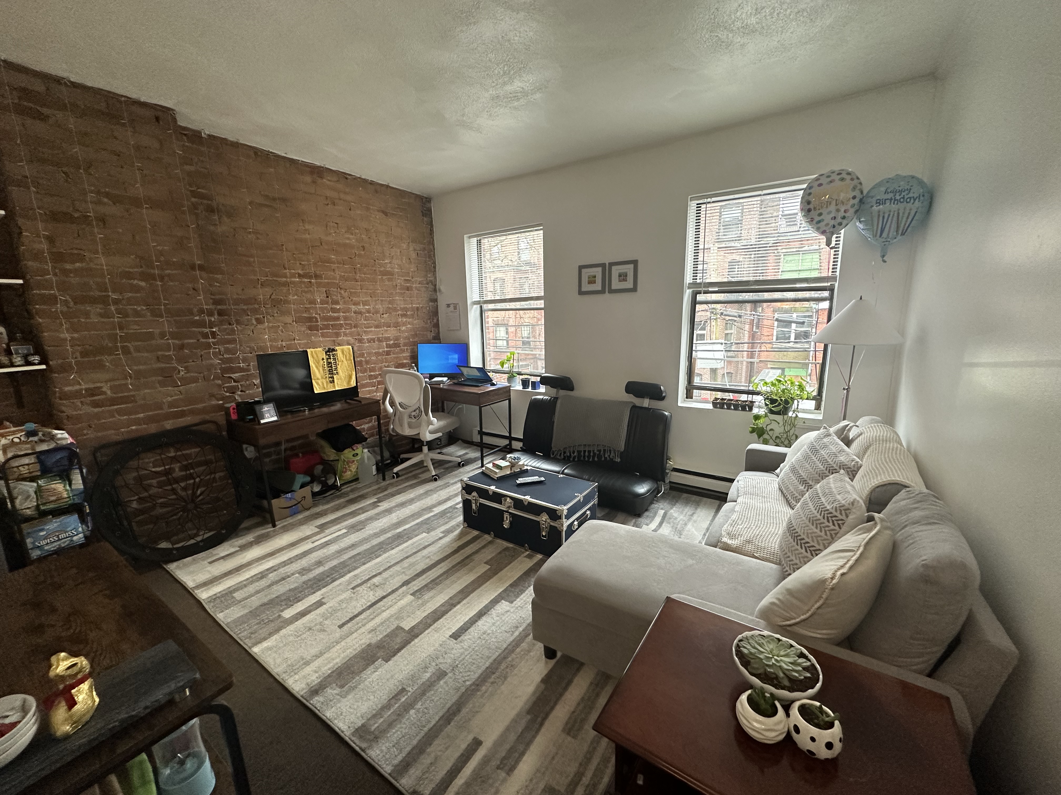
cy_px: 398
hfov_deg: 102.1
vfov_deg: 85.7
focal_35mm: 14
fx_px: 429
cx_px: 530
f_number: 2.2
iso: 250
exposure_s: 1/99
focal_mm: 2.22
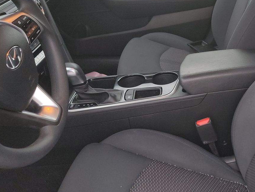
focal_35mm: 45
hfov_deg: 40.6
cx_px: 199
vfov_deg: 31.5
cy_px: 42
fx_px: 332
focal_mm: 6.7
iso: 324
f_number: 1.8
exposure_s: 1/59
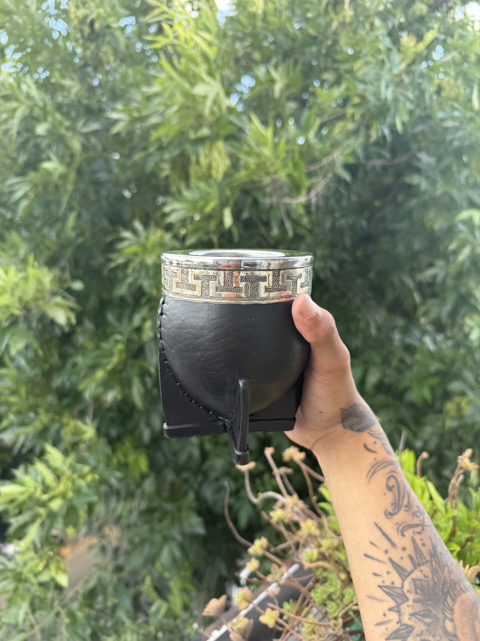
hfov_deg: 56.8
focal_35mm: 24
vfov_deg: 71.6
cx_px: 240
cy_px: 320
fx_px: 444
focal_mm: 6.76
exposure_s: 1/246
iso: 80
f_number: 1.78
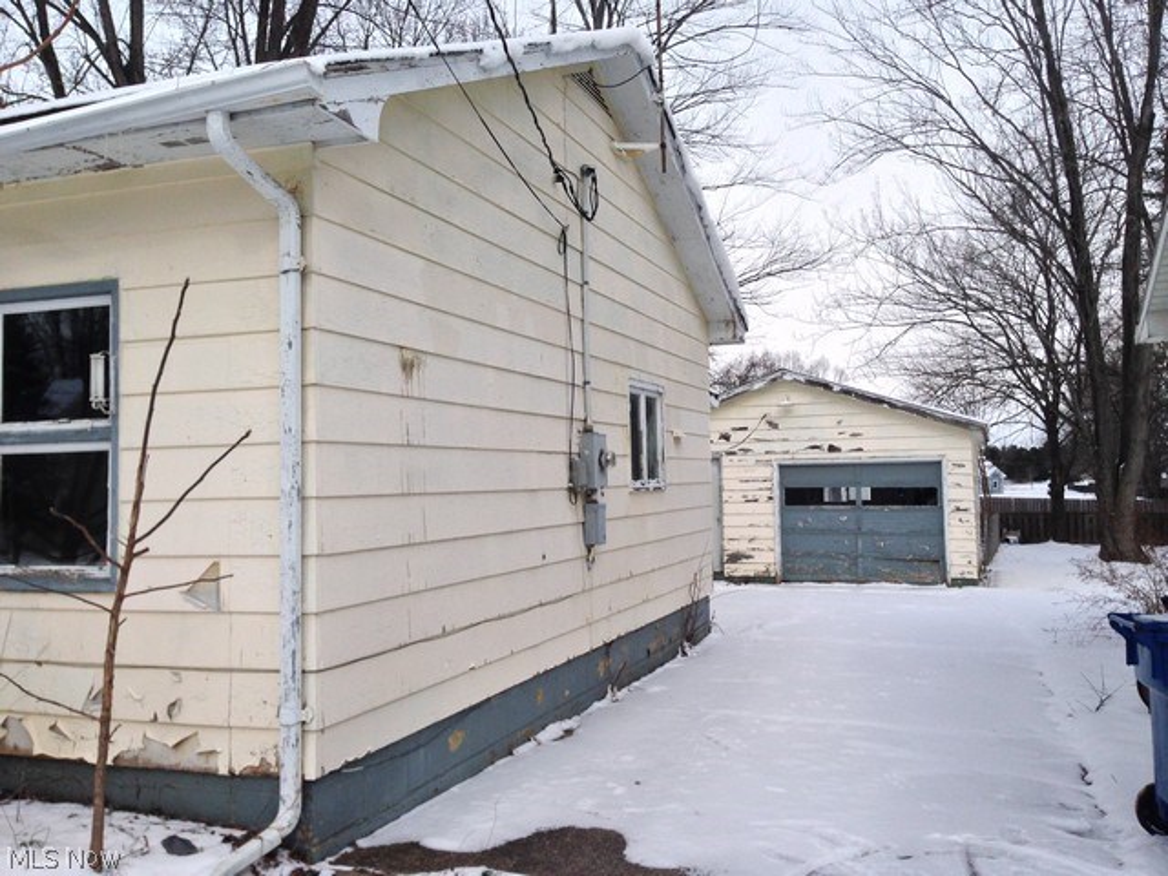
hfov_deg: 55.4
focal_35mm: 33
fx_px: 1113
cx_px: 584
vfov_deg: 42.9
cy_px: 438
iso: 50
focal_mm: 4.12
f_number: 2.4
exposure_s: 1/2463
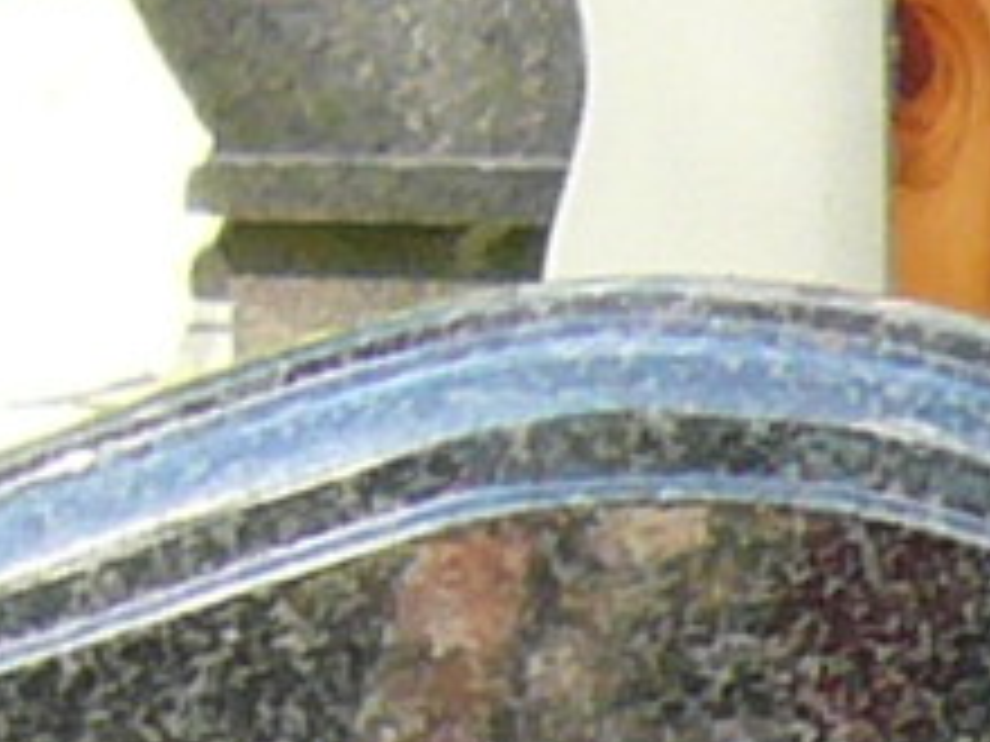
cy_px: 2356
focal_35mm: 327
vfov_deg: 4.4
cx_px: 738
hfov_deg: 6.1
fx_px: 9352
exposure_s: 1/160
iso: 100
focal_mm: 4.9
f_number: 2.9
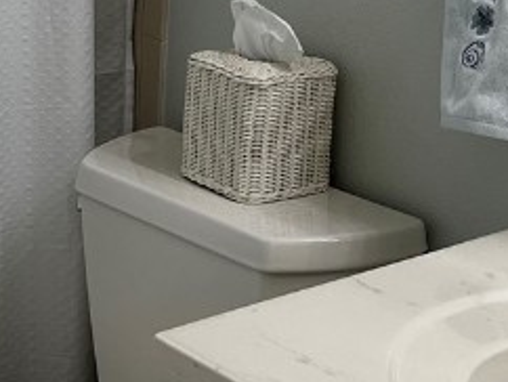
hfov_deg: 17.8
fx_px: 1616
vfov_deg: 13.3
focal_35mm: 110
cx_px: 185
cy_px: -19
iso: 64
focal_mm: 5.7
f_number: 1.5
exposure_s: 1/168
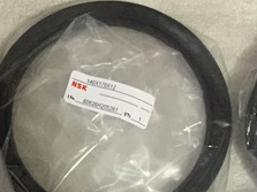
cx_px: 124
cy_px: 269
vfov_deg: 13.5
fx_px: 772
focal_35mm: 104
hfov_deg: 18.9
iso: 250
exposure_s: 1/17
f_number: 2.2
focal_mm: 4.15
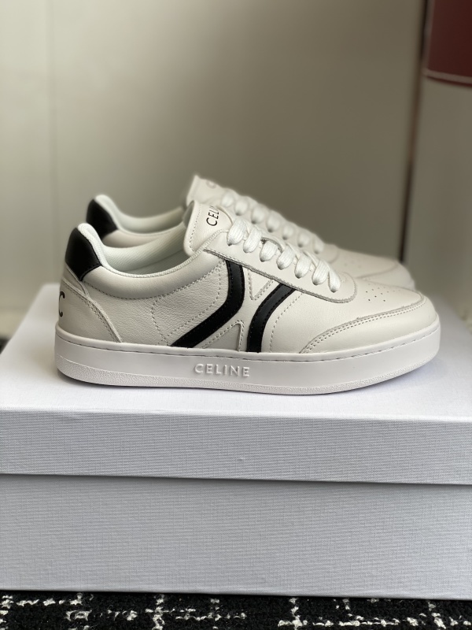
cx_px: 236
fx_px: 945
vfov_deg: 36.8
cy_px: 315
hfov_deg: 28.0
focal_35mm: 52
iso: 20
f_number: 2
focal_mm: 6
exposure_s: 1/277
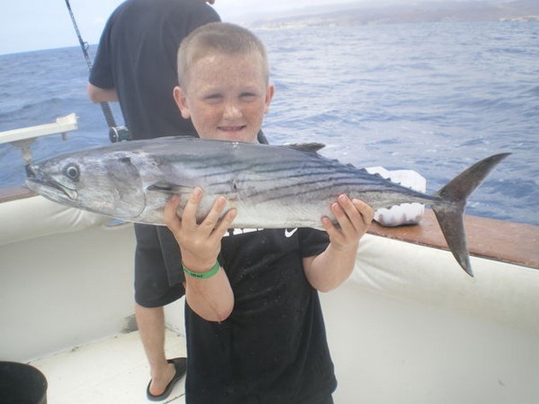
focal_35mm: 36
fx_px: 560
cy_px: 202
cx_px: 270
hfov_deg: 51.4
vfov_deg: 39.6
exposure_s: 1/160
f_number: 4.6
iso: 50
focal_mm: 6.3
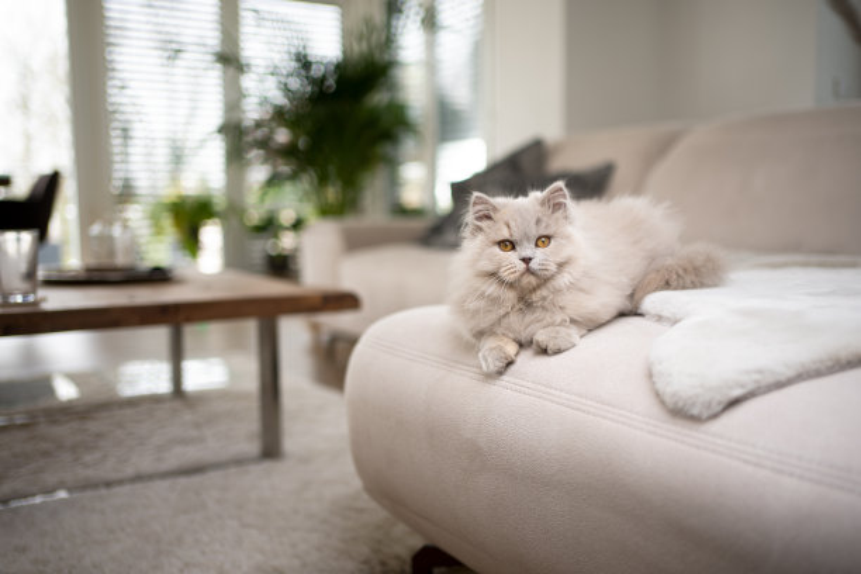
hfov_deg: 54.4
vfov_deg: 37.9
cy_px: 287
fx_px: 837
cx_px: 430
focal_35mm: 35
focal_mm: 35
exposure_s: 1/200
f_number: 1.8
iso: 50
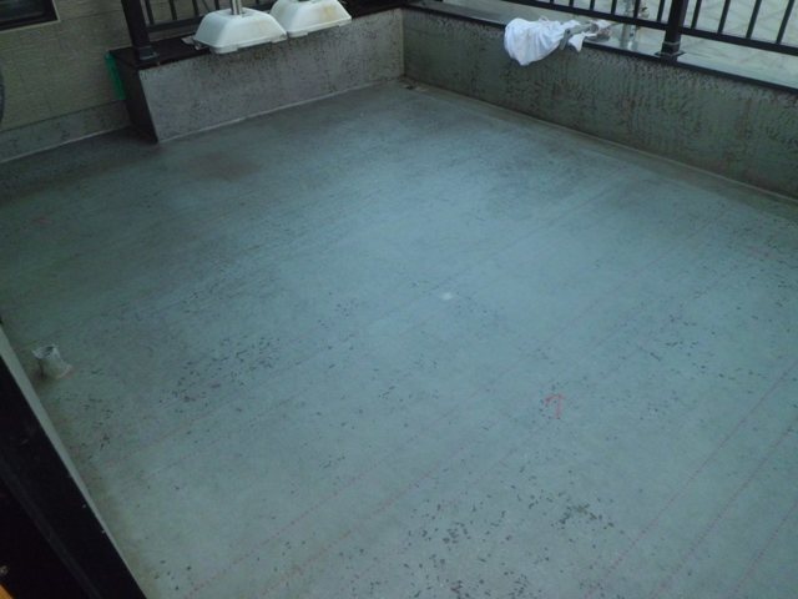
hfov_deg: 67.3
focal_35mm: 26
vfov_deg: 53.1
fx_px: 599
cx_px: 399
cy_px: 300
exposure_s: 1/125
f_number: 2.8
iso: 200
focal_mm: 4.7
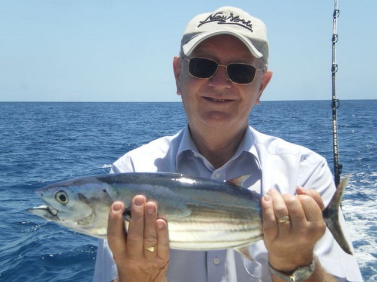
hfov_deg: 22.5
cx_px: 188
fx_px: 947
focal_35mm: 87
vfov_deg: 17.0
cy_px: 141
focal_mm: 15.3
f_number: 7.5
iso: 50
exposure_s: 1/160
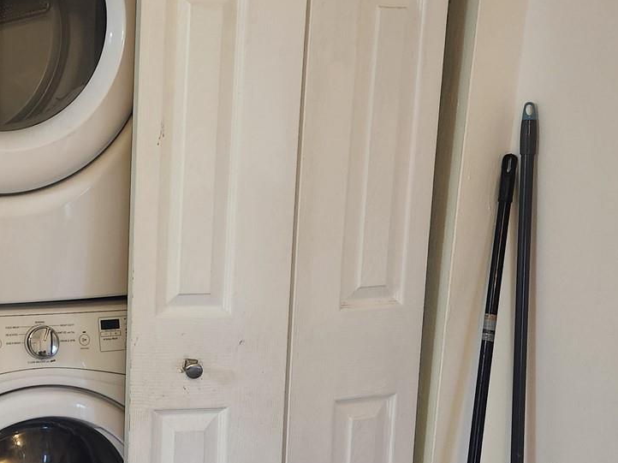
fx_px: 910
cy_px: 195
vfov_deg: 28.5
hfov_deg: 34.4
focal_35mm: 51
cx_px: 12
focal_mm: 5.4
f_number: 1.8
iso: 640
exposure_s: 1/60
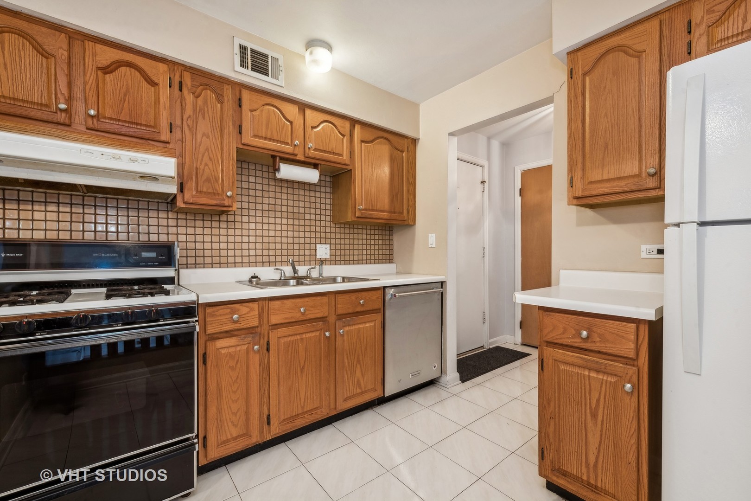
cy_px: 250
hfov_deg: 100.4
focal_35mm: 15
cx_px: 376
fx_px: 313
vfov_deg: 77.3
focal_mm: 15
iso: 200
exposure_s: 1/4
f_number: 9.5
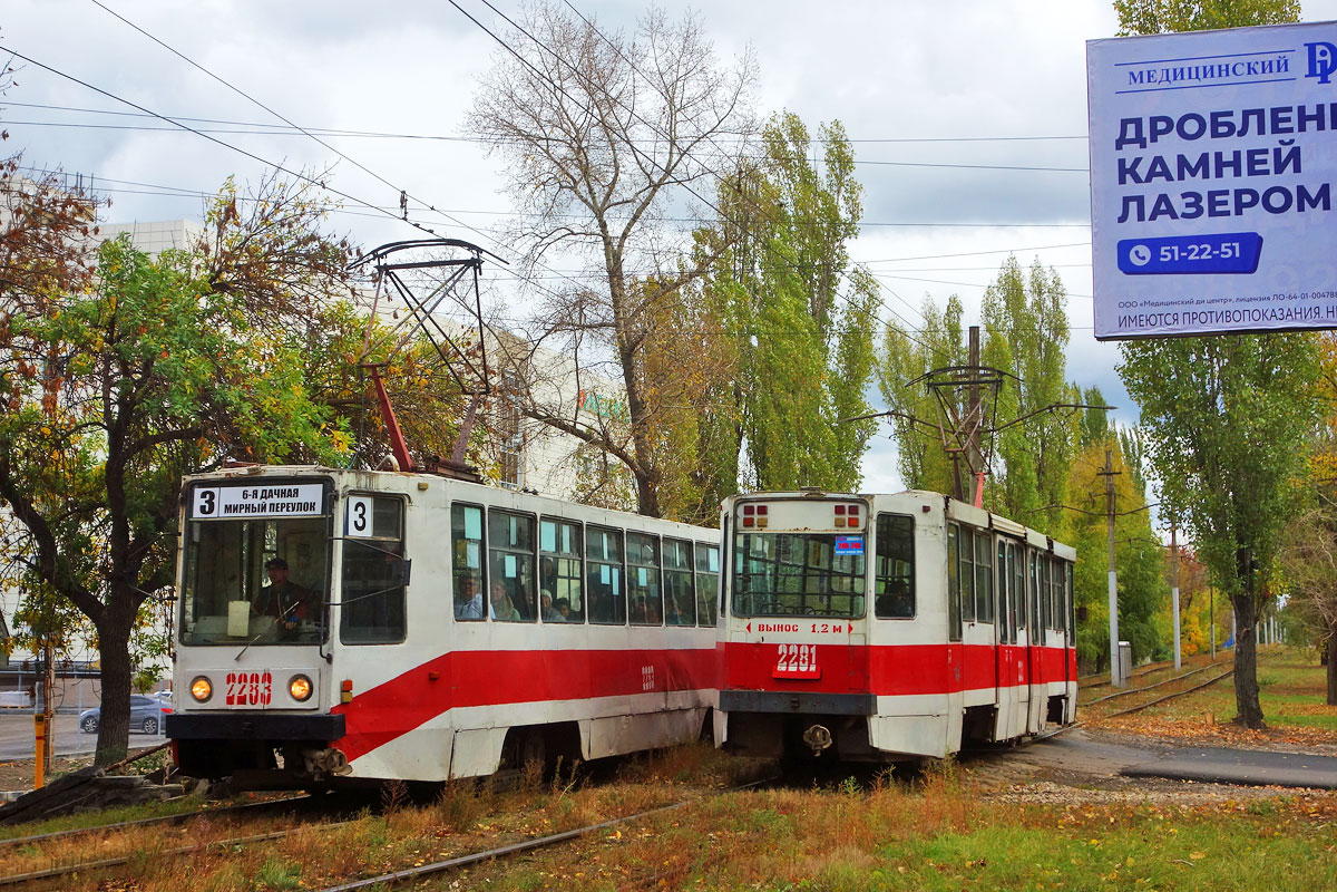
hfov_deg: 39.6
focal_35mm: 50
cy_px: 446
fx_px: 1857
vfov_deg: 27.0
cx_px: 668
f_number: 4
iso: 125
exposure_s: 1/500
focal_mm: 18.66
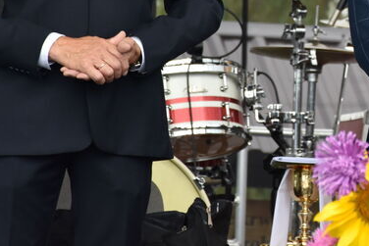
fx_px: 4686
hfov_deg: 4.5
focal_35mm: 457
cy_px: -84
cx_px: 389
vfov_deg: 3.0
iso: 400
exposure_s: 1/200
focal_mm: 112
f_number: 7.1
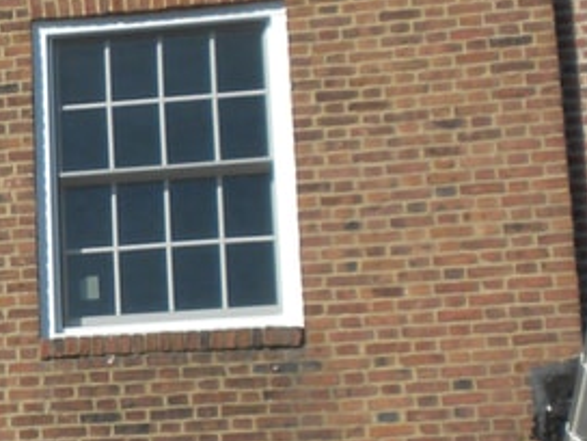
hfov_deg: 10.5
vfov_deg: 8.2
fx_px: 3069
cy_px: 342
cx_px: -346
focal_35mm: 181
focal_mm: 6.6
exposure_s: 1/114
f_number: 10
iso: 64
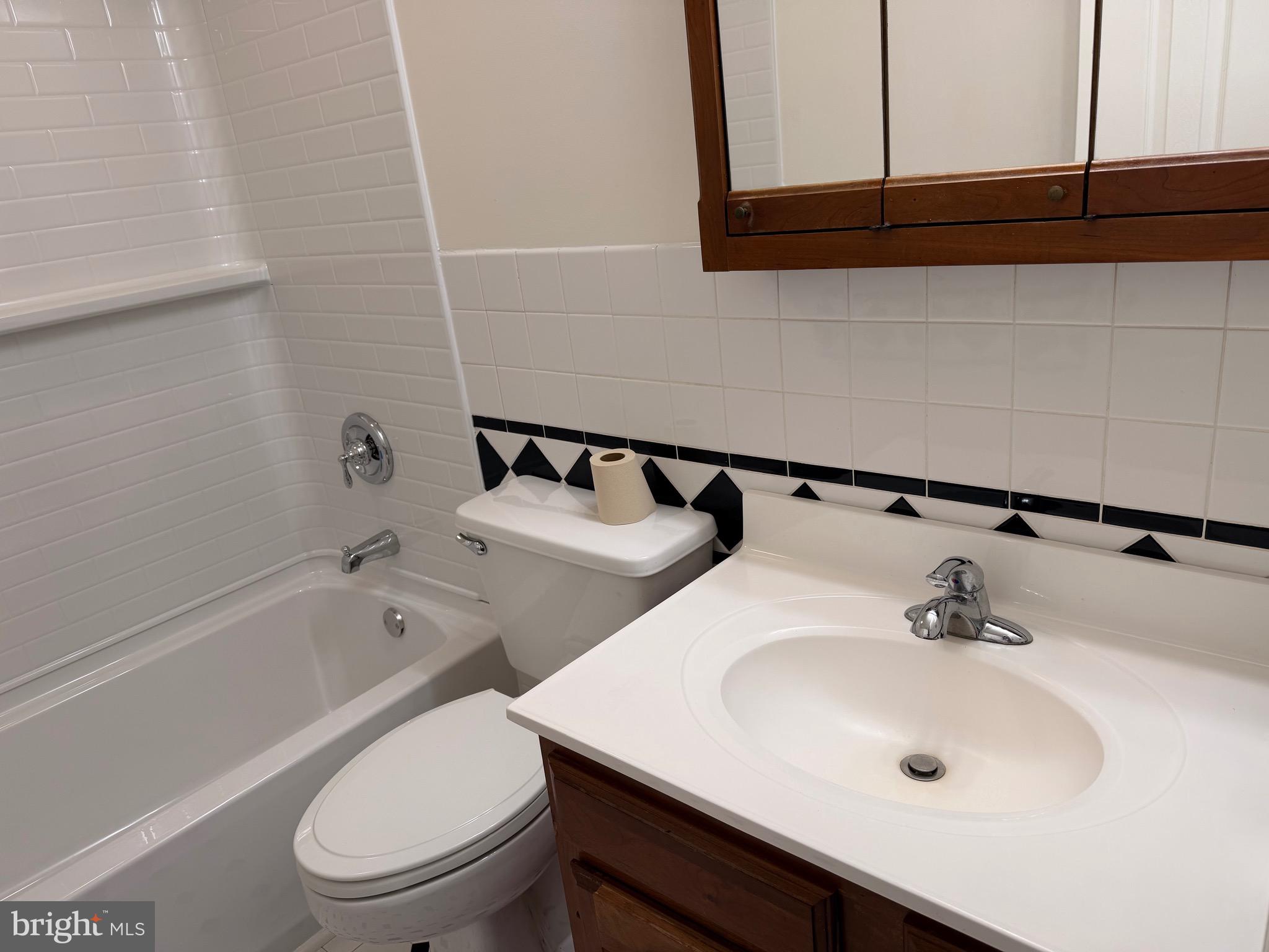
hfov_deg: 71.6
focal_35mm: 24
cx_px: 634
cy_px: 476
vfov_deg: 56.8
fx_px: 880
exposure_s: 1/133
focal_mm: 6.76
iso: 50
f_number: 1.78
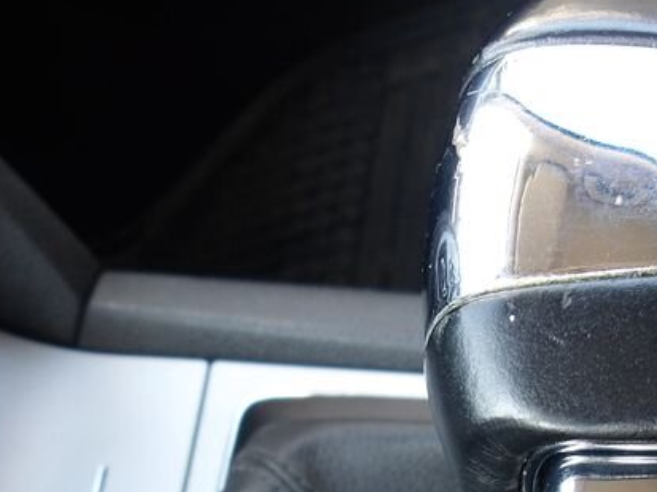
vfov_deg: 21.3
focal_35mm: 67
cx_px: 367
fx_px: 1271
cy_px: 470
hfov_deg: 29.0
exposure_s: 1/30
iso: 101
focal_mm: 4.9
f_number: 3
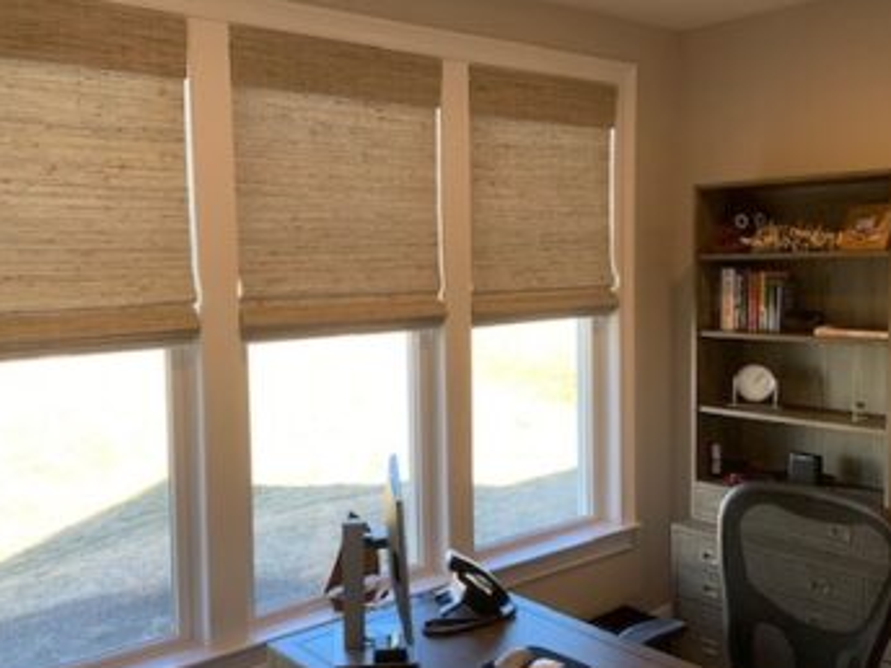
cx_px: 405
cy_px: 329
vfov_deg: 39.7
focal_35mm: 36
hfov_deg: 51.3
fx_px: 927
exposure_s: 1/120
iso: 40
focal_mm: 3
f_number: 1.8
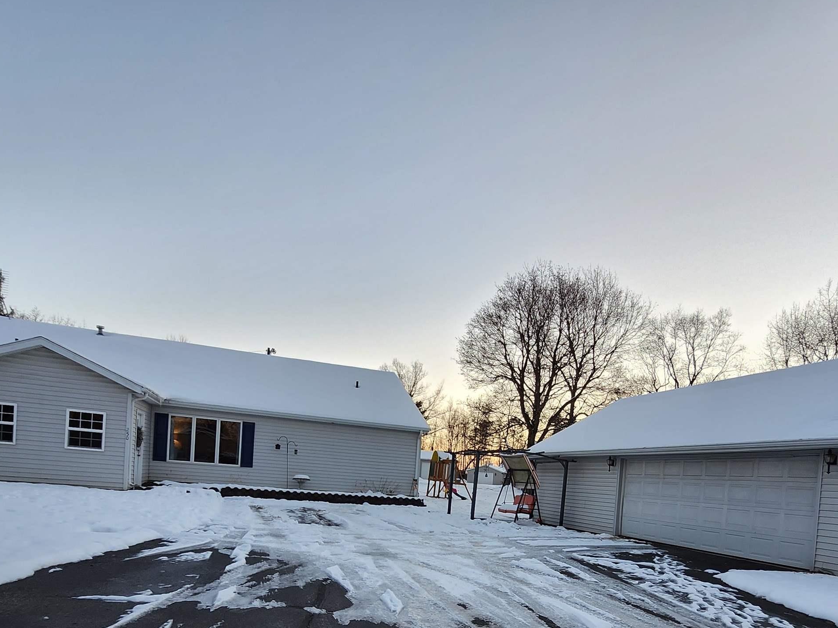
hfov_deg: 78.8
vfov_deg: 59.2
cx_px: 454
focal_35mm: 21
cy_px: 488
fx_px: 508
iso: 50
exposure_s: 1/120
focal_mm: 1.74
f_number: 2.2
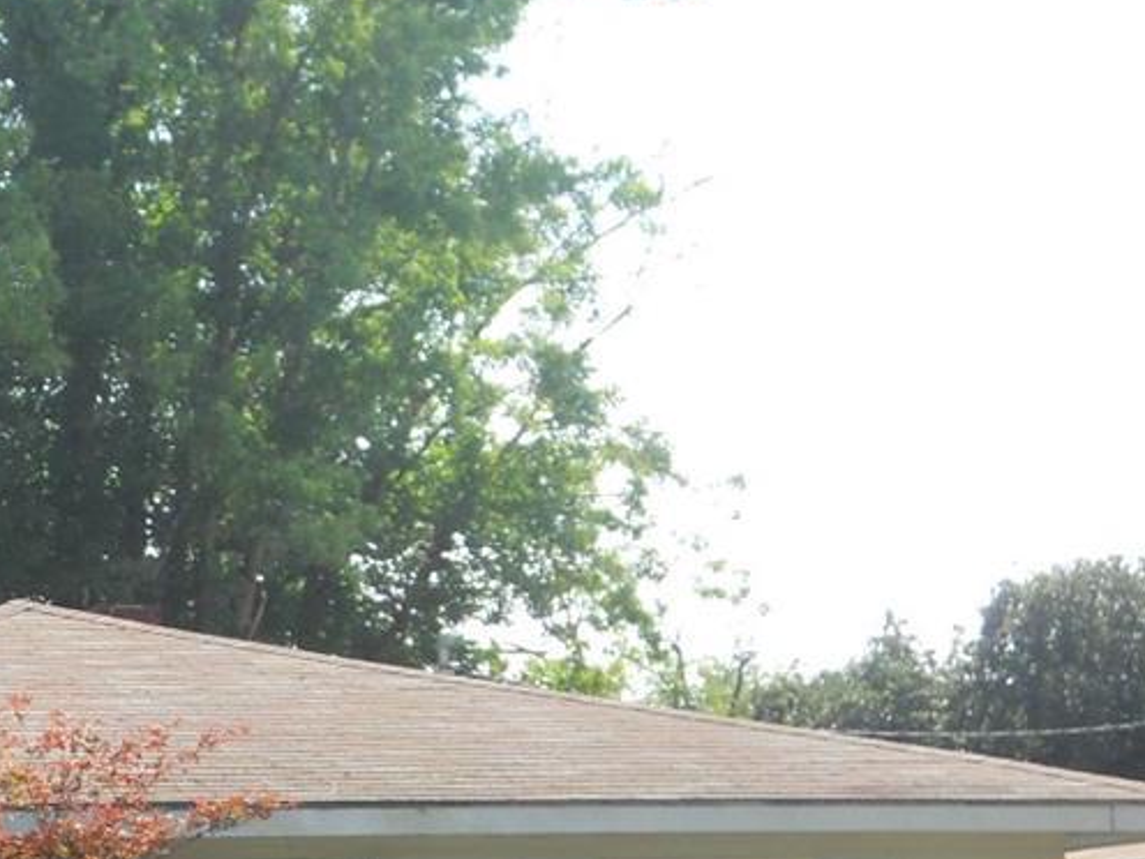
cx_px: -362
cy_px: 714
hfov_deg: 15.1
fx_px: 4102
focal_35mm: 124
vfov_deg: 11.9
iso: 80
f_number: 3.2
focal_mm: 7.3
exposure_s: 1/400
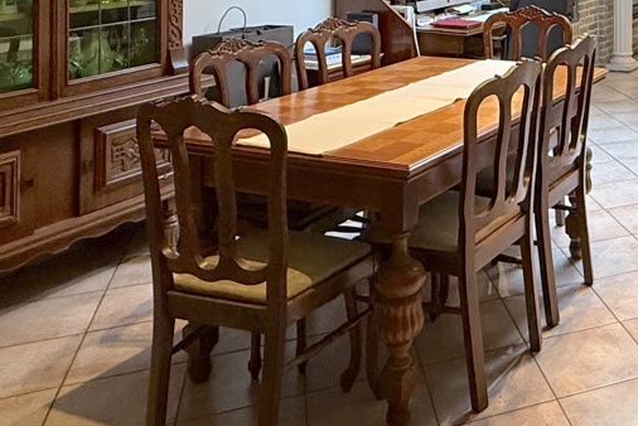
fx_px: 816
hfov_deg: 37.6
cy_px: -97
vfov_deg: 25.9
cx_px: 653
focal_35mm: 46
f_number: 2.2
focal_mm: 2.22
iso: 250
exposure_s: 1/100
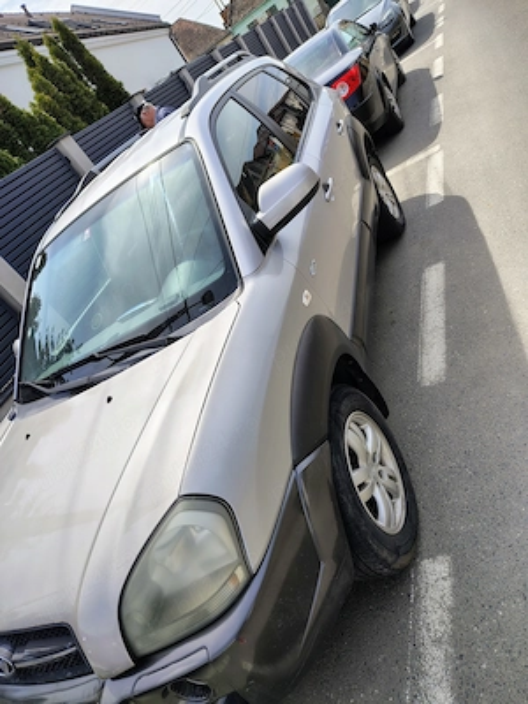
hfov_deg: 56.8
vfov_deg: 71.6
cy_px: 352
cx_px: 264
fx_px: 488
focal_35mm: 24
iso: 100
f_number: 1.8
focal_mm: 5.56
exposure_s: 1/1141
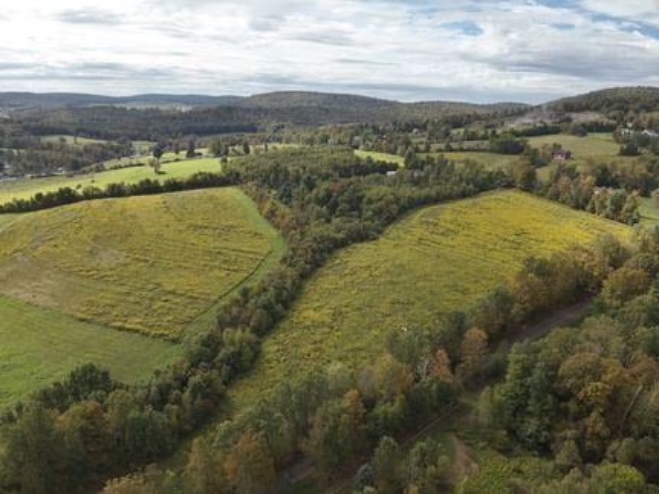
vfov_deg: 56.8
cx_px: 330
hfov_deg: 71.6
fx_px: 457
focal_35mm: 24
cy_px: 247
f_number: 2.8
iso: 100
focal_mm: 4.4
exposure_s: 1/800
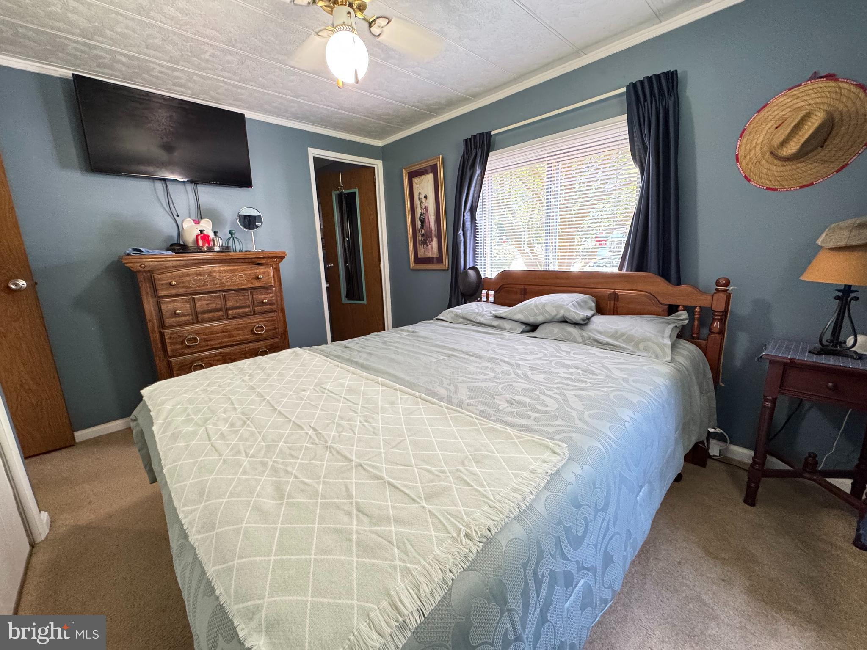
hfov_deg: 102.1
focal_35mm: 14
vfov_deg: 85.7
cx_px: 434
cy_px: 325
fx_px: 351
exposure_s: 1/60
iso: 500
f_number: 2.2
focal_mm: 2.22
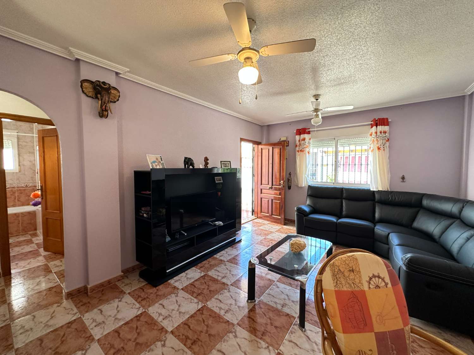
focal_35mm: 14
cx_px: 237
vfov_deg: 85.7
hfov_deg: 102.1
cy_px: 178
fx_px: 192
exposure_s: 1/100
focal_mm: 2.22
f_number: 2.2
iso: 160
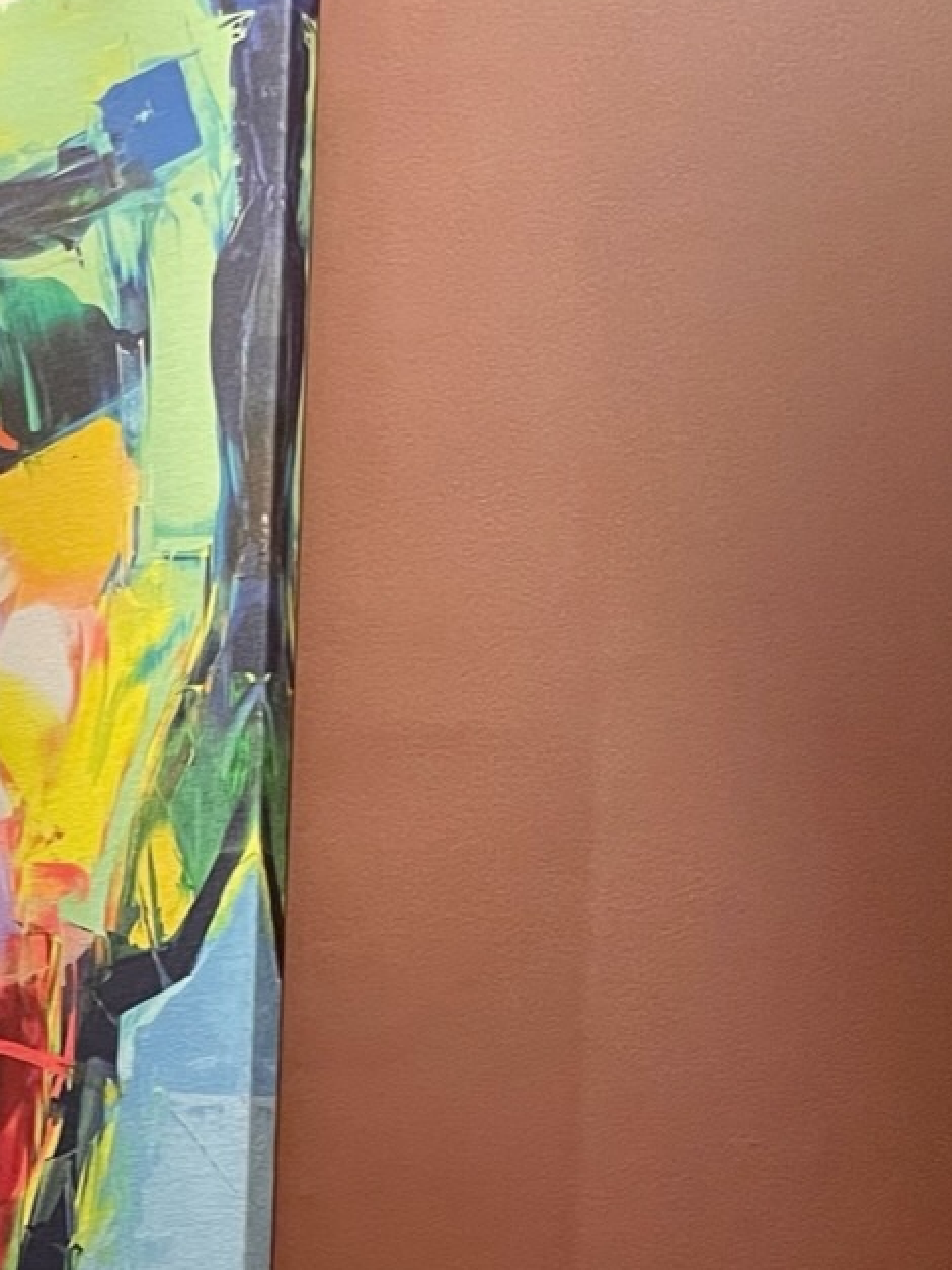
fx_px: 3118
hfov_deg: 16.3
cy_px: 1599
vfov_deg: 21.1
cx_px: -332
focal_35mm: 85
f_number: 1.6
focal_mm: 4.2
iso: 500
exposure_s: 1/50
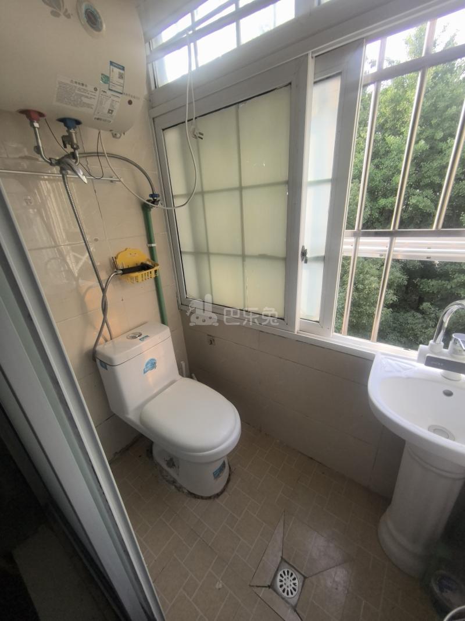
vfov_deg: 106.2
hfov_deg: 89.9
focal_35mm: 13
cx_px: 232
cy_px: 310
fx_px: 233
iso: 50
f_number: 2.2
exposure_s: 1/100
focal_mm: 1.95
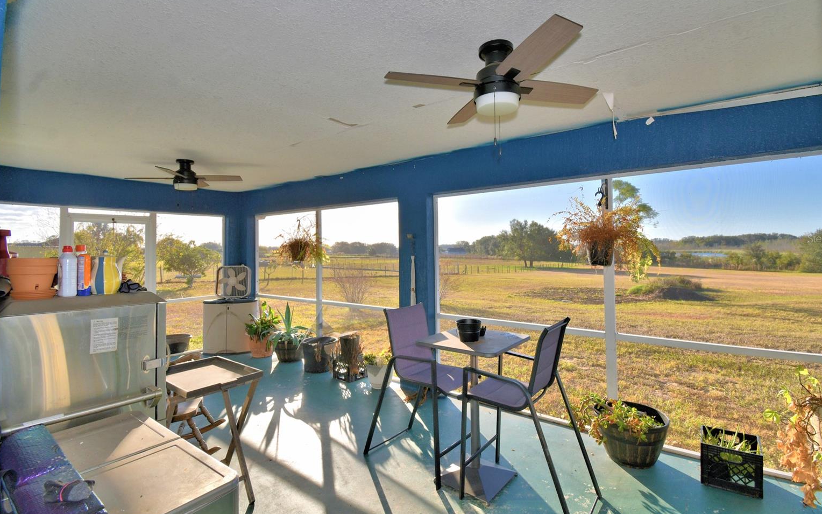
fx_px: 358
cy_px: 238
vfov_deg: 71.2
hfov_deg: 97.8
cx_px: 425
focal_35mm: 16
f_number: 8
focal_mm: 10
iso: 100
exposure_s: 1/250
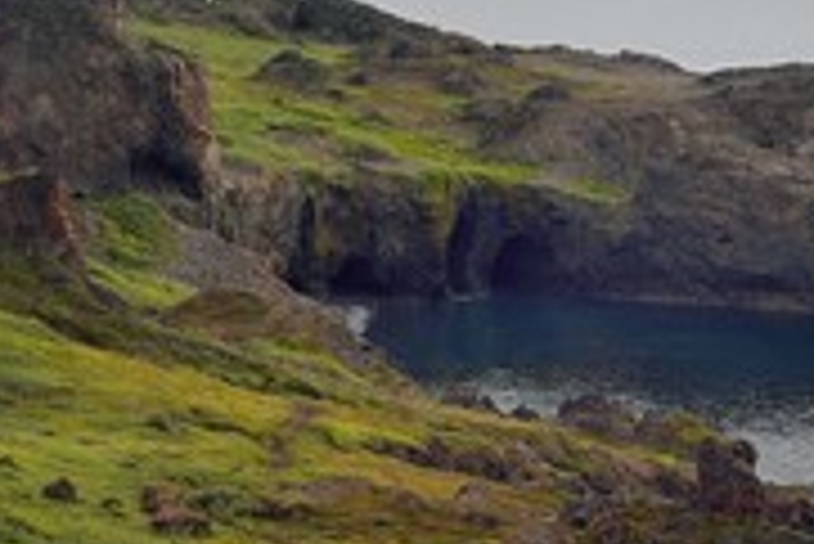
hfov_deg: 12.6
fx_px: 3666
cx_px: 670
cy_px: 94
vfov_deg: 8.5
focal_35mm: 162
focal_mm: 70
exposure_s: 1/250
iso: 200
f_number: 11
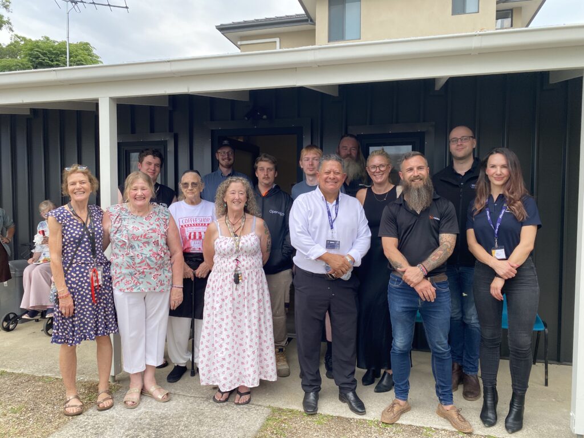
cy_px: 219
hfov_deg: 67.3
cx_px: 292
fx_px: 439
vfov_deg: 53.1
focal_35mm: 26
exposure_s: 1/579
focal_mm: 4.25
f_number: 1.8
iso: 32
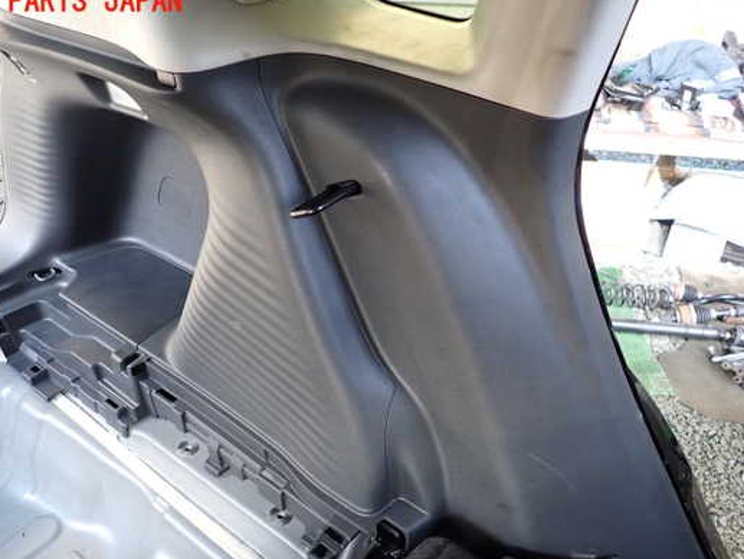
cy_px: 308
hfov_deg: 61.6
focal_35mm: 29
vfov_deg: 48.2
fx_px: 623
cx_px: 353
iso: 250
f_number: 2
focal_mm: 4.5
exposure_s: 1/50
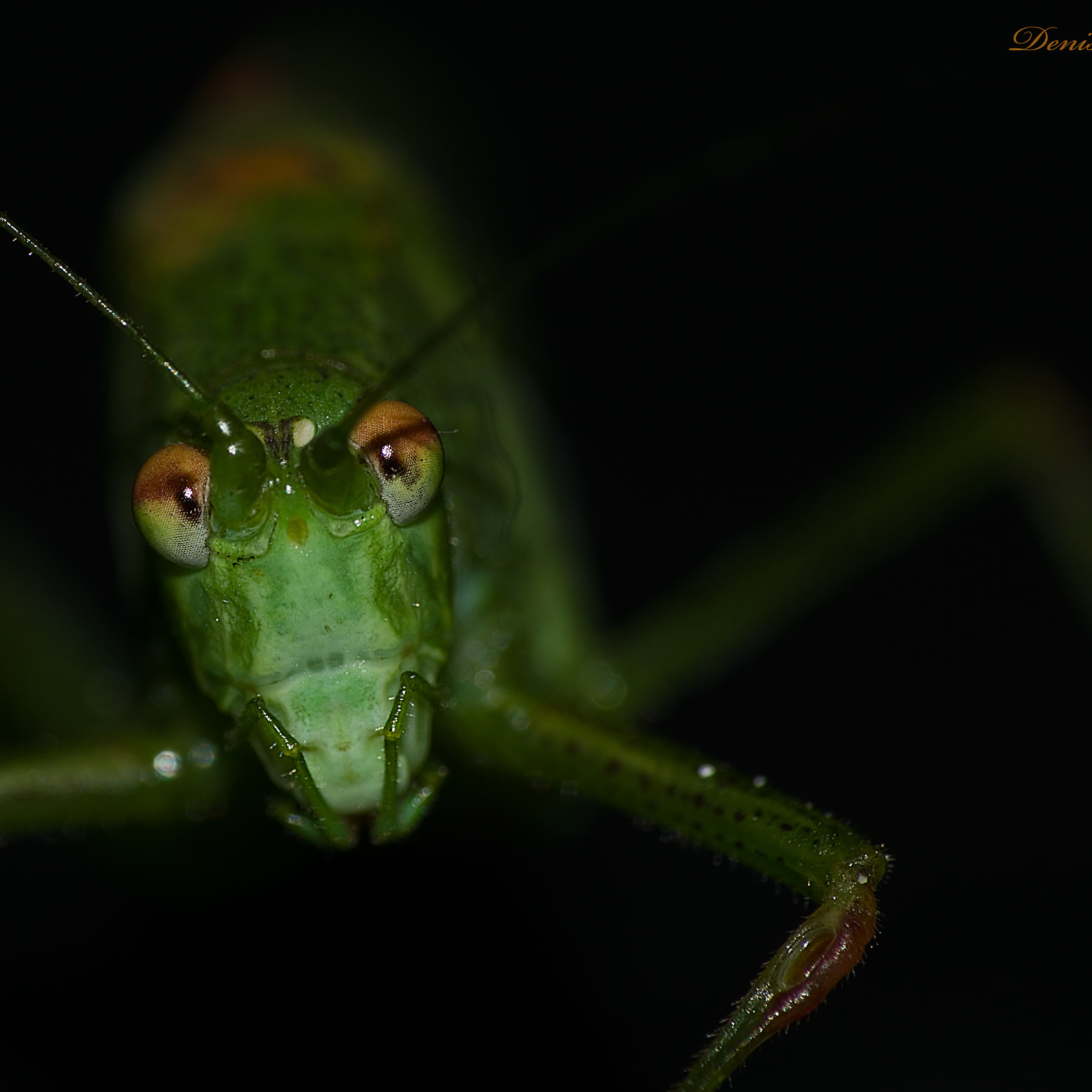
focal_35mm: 346
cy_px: 546
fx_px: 12349
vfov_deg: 5.1
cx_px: 435
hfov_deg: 5.1
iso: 100
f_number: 16
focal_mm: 180
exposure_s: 1/60
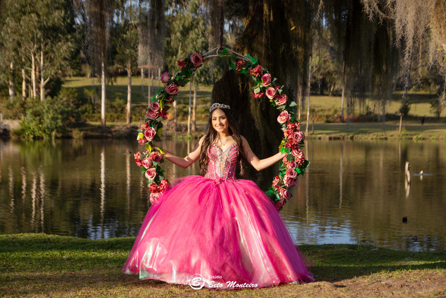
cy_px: 149
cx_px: 223
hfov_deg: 33.4
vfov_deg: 22.6
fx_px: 743
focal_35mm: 60
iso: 100
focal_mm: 40
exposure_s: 1/800
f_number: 2.8
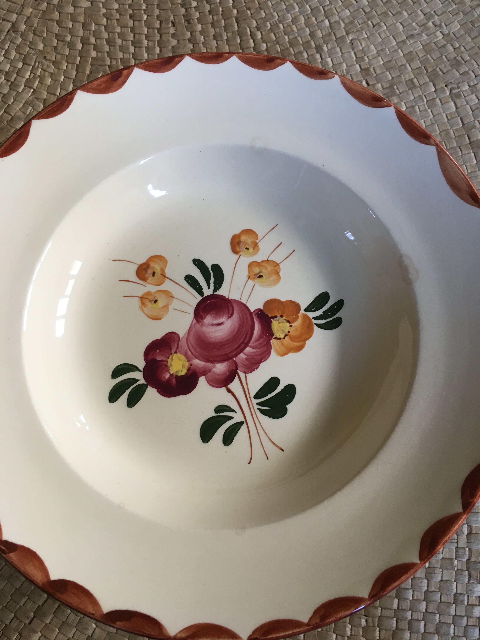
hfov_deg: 48.2
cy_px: 320
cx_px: 240
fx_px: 536
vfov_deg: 61.7
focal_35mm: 29
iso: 100
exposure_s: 1/33
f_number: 2.2
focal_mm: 4.15
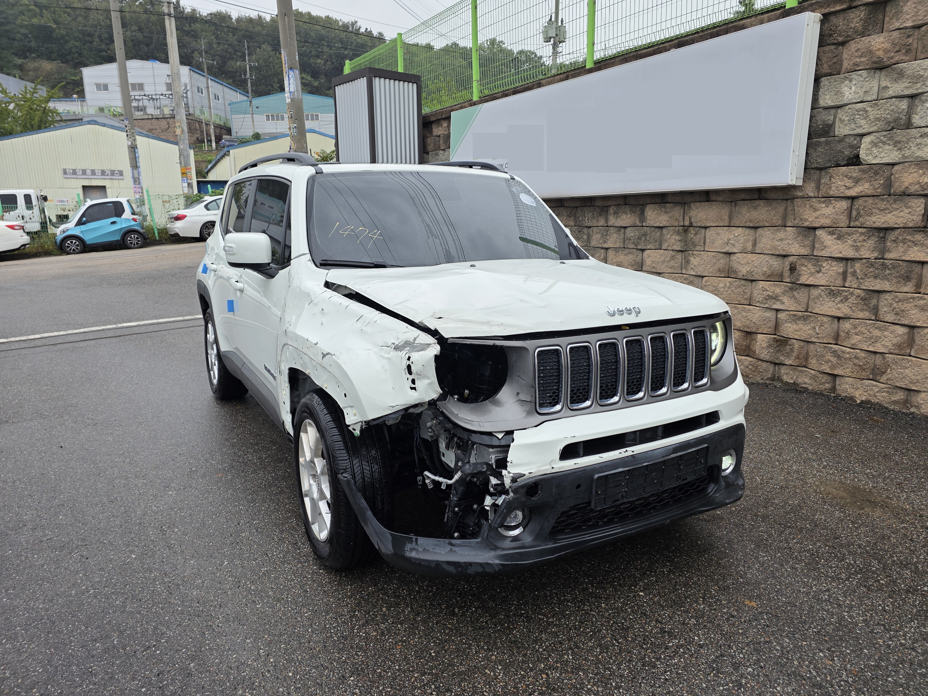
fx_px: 617
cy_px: 348
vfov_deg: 58.9
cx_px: 464
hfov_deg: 73.9
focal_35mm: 23
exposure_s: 1/125
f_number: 1.7
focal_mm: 6.3
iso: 12
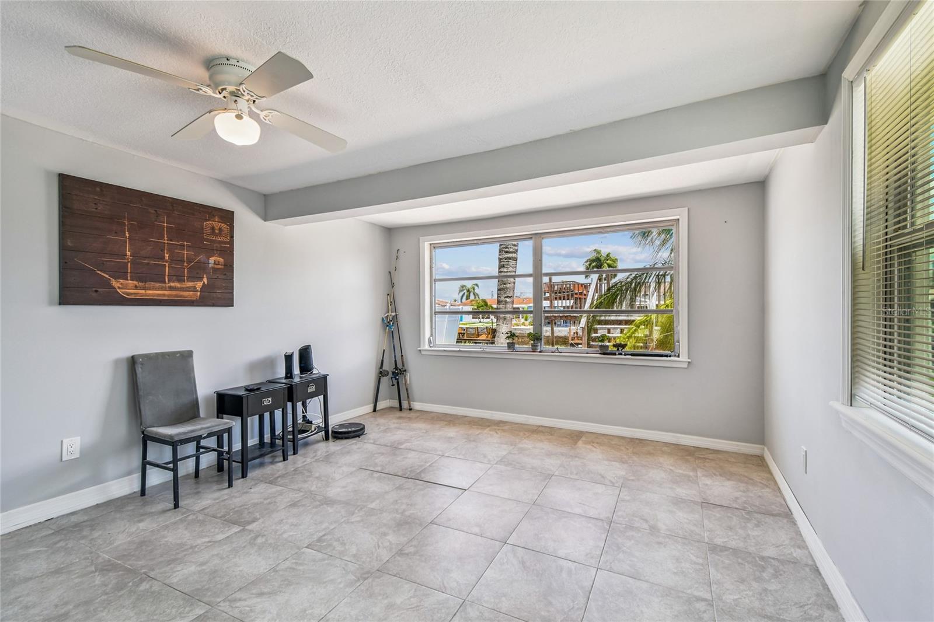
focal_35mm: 15
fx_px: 389
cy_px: 311
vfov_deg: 77.3
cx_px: 467
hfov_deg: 100.4
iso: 100
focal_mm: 10
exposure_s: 1/30
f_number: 7.1
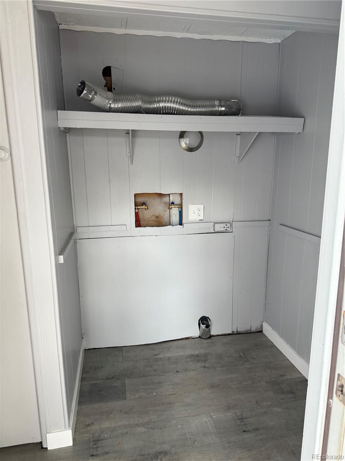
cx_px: 172
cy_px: 230
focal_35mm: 24
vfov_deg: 71.6
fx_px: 319
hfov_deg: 56.8
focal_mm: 6.76
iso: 200
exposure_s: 1/70
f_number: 1.78
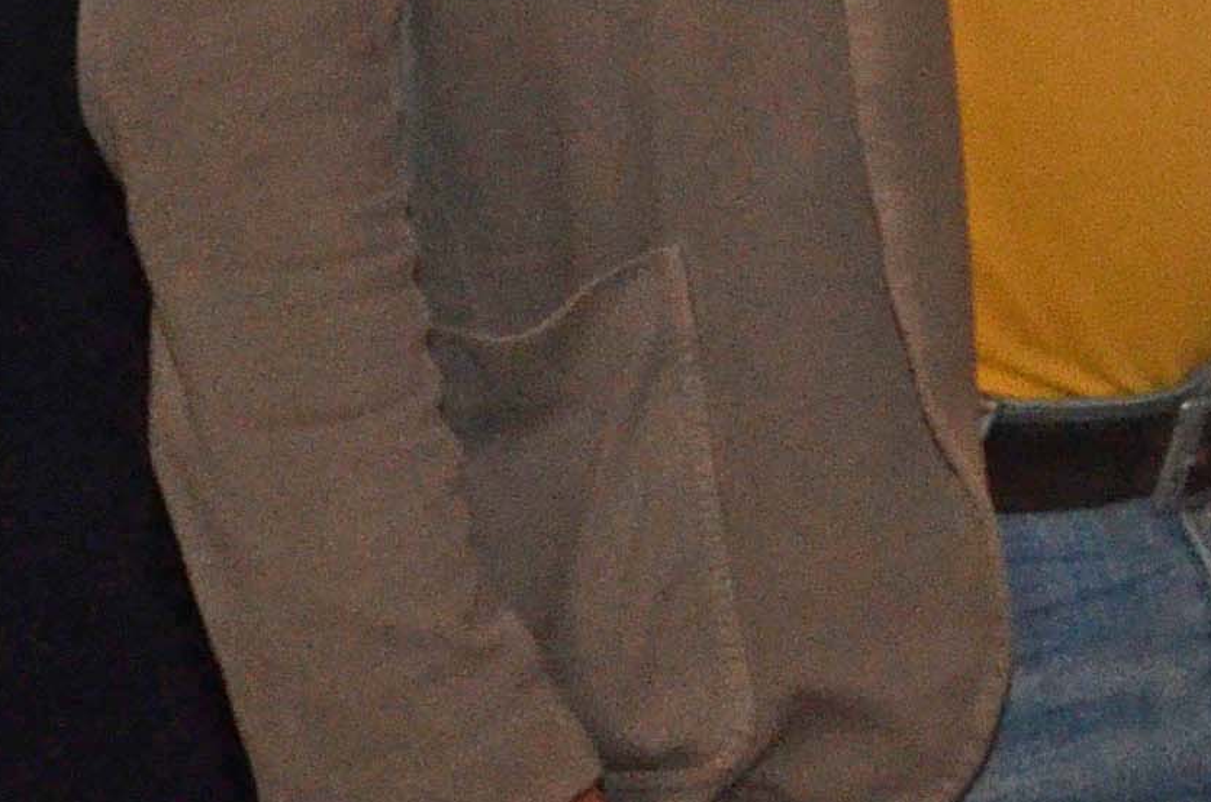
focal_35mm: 186
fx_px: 6242
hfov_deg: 10.6
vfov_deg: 7.2
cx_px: 1939
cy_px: -371
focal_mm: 21
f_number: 8
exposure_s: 1/60
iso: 1250
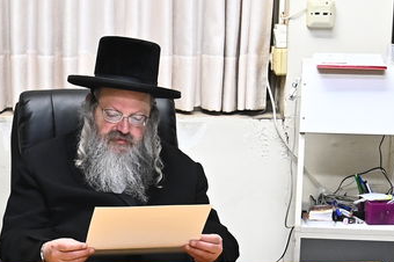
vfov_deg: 9.5
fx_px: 1531
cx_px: 146
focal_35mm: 140
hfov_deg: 14.7
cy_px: 390
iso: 2500
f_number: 8
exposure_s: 1/100
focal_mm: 34
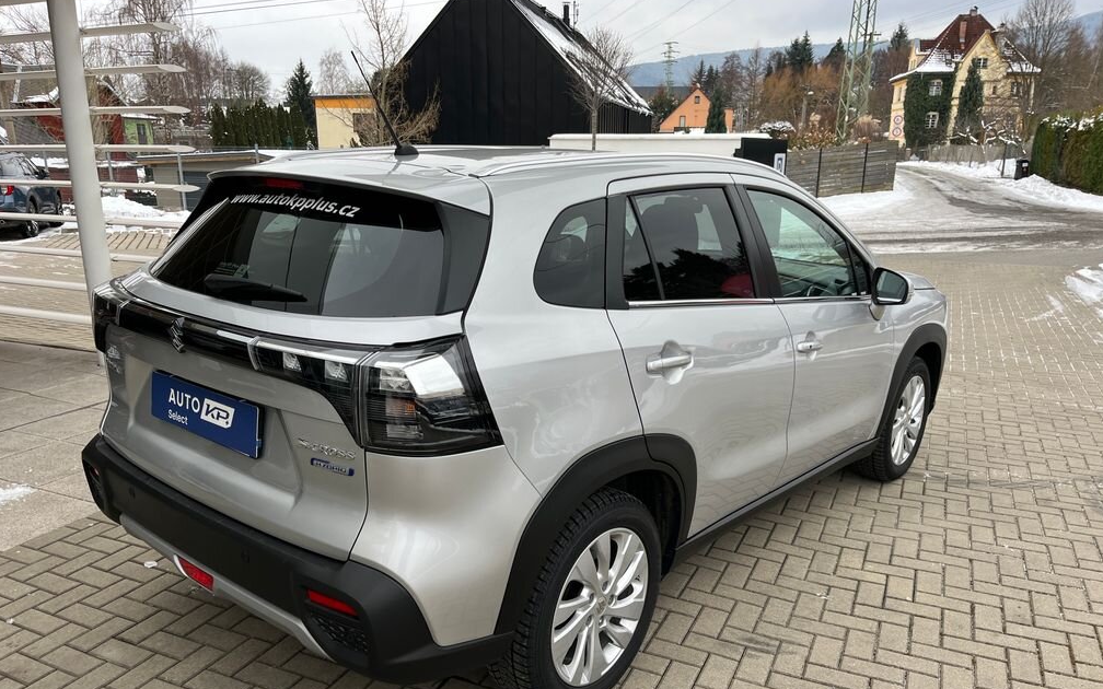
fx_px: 842
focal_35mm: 28
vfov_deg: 44.4
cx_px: 556
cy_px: 406
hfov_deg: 66.5
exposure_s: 1/445
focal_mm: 5.1
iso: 50
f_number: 1.6
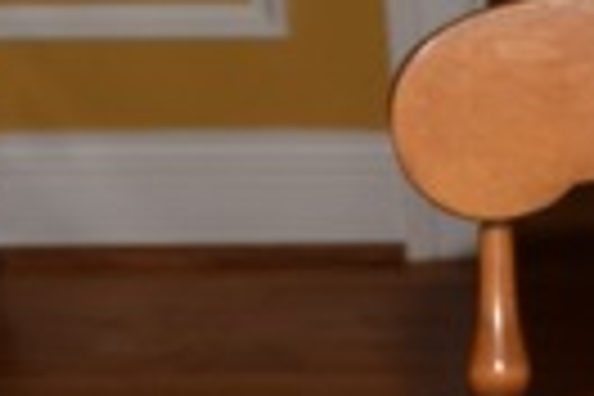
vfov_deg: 6.0
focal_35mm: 205
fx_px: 3382
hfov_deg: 9.9
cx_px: 747
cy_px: 1384
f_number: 5.6
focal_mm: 18
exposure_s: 1/100
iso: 100
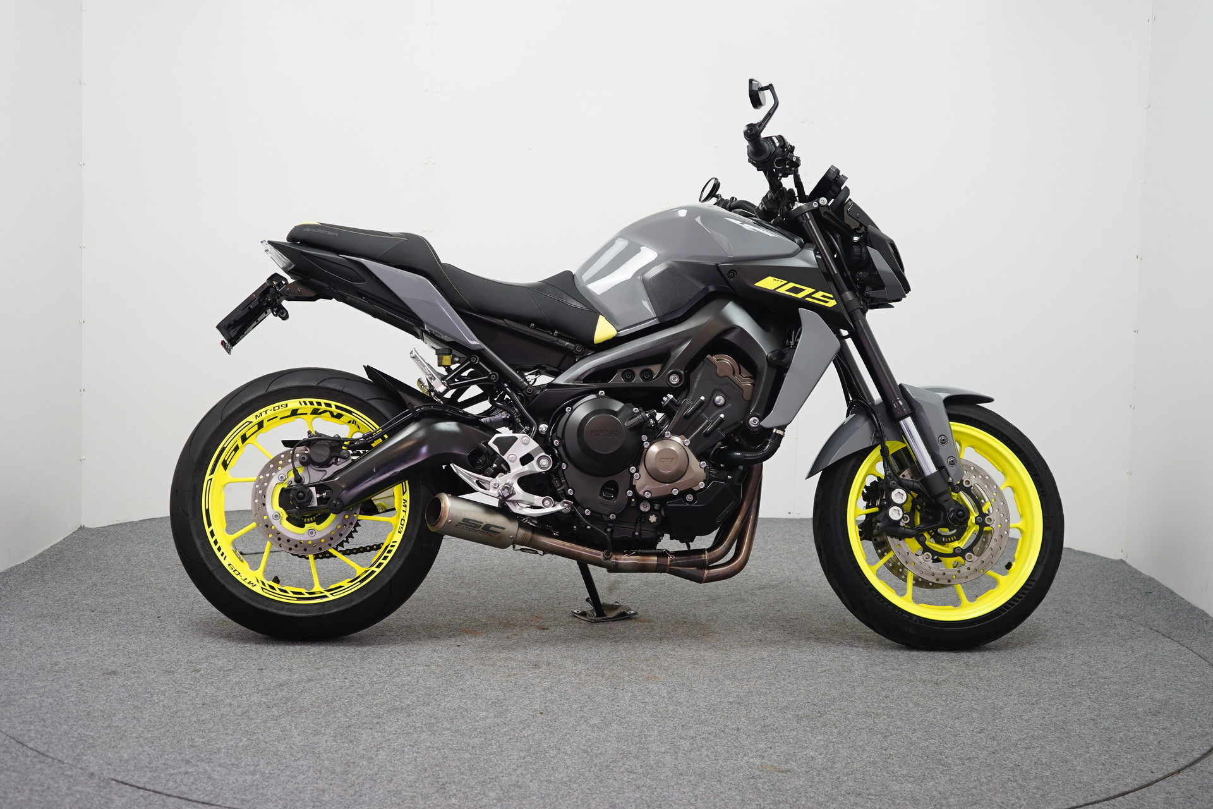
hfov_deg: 38.2
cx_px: 606
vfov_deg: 26.0
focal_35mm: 52
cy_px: 404
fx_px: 1752
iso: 640
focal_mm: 52
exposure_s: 1/60
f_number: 5
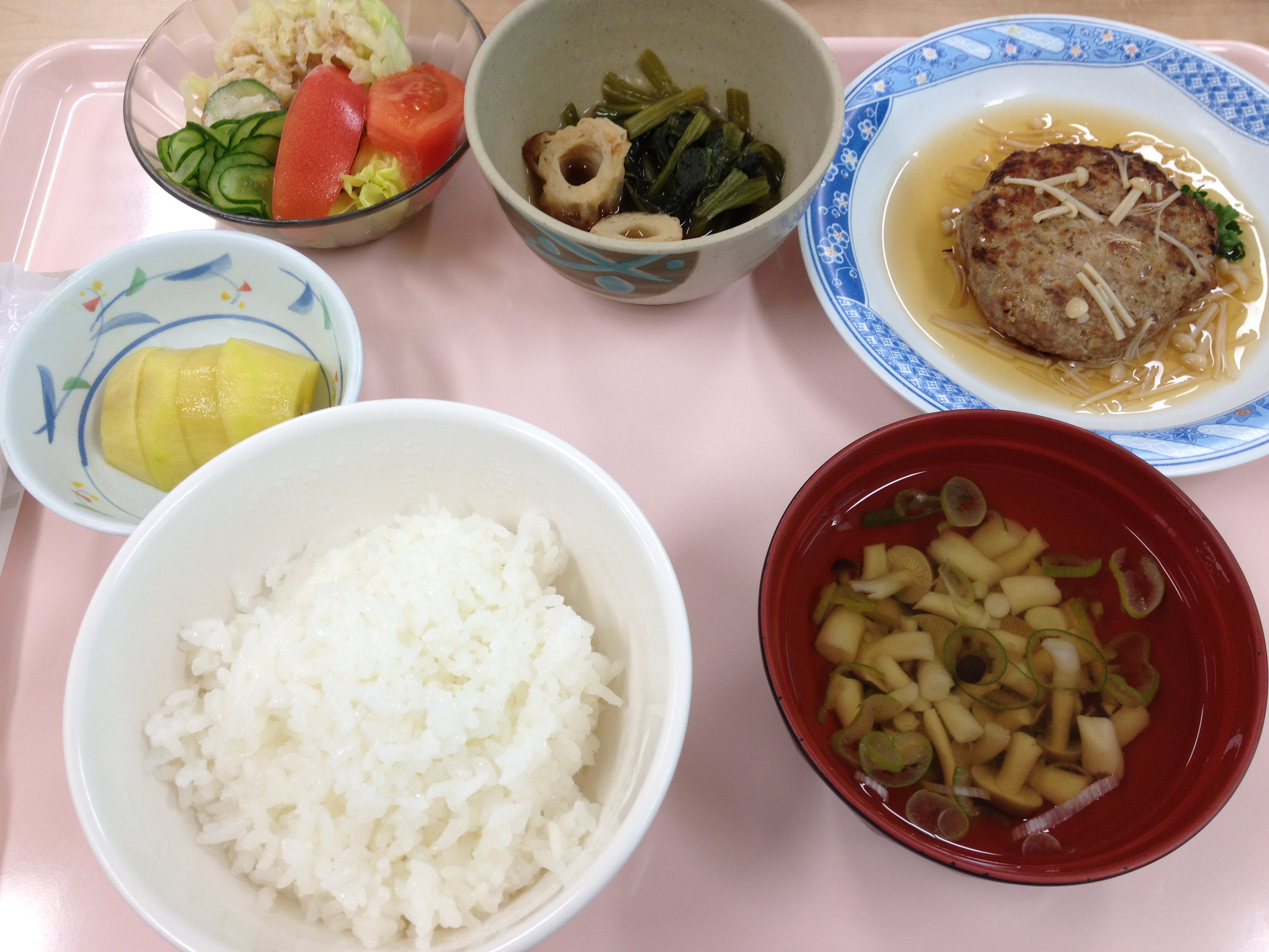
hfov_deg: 52.6
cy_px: 476
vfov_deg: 40.7
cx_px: 634
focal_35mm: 35
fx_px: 1283
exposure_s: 1/40
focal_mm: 4.28
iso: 64
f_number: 2.4
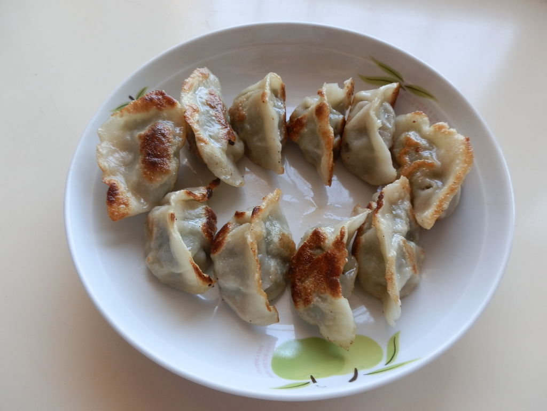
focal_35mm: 28
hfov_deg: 63.4
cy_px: 206
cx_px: 274
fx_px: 442
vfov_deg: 49.7
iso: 64
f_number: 3.1
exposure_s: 1/30
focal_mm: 5
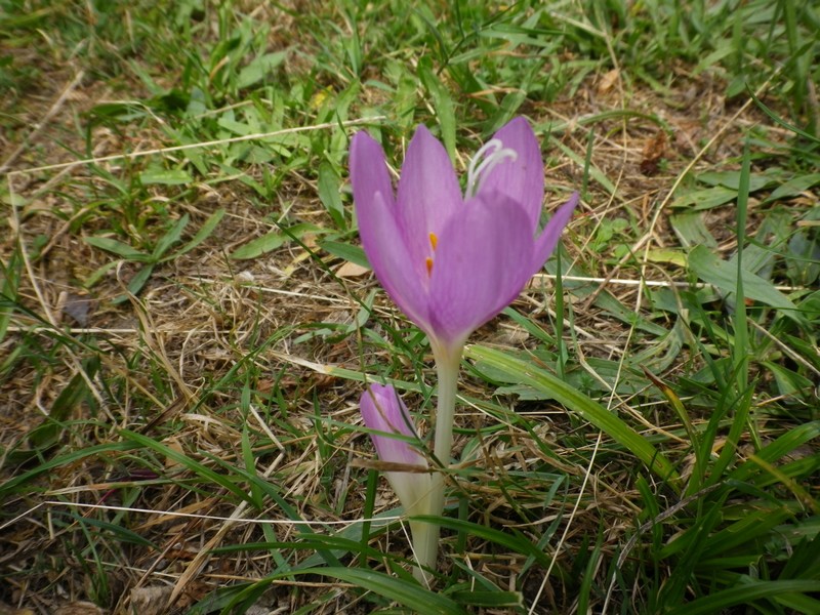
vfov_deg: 40.7
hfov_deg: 52.6
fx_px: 829
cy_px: 308
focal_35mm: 35
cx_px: 410
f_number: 3.9
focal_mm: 6.36
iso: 80
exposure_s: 1/160
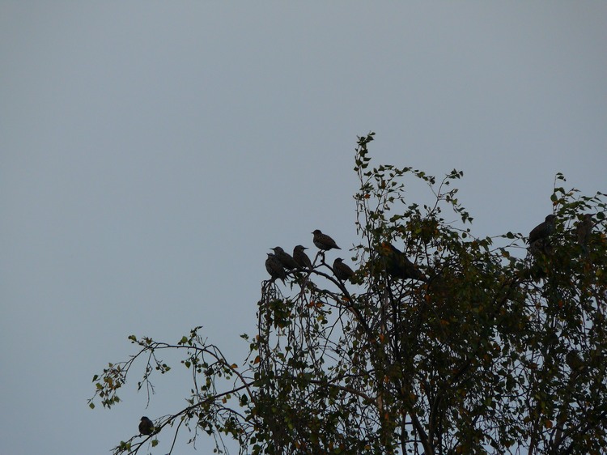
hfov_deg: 4.7
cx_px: 304
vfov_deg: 3.5
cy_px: 228
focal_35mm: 420
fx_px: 7362
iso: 100
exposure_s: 1/250
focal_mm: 88.8
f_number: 5
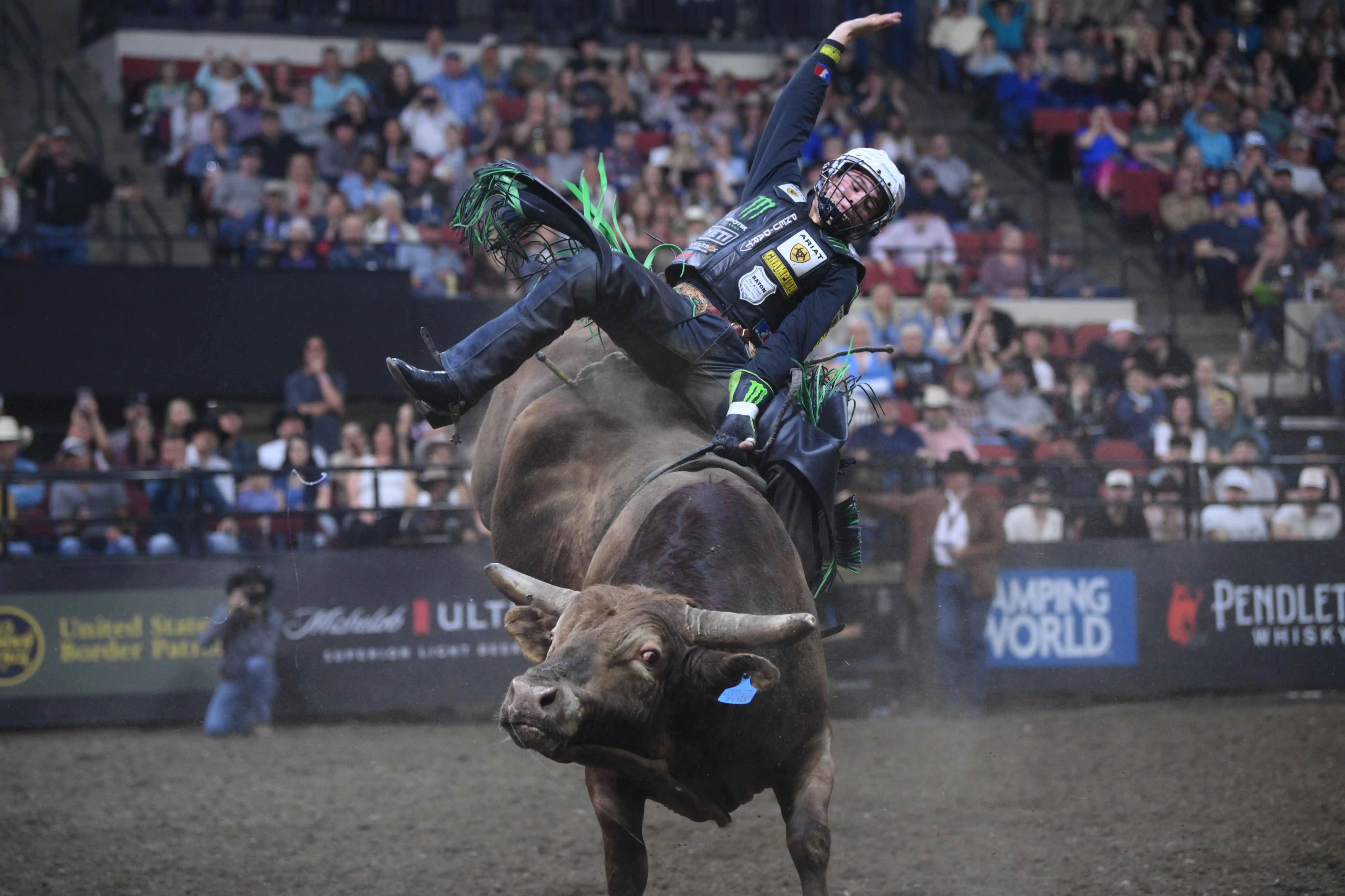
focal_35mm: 105
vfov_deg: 13.0
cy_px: 448
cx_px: 672
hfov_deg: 19.5
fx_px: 3923
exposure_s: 1/1000
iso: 4000
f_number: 3.2
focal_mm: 105
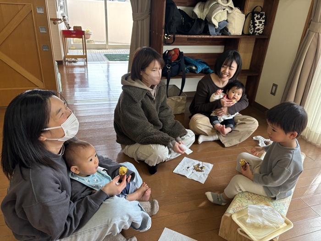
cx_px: 160
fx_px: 241
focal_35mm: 26
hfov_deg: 67.3
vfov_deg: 53.1
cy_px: 120
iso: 80
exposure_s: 1/120
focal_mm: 5.96
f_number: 1.6
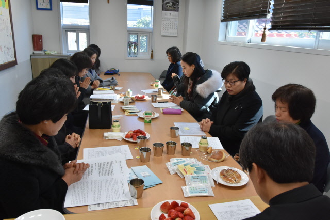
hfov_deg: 67.4
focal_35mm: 27
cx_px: 165
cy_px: 110
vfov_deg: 47.9
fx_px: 247
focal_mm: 18
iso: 800
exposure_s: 1/125
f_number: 5.6
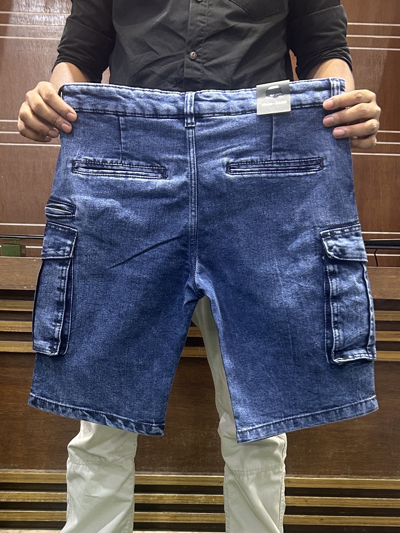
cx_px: 200
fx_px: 401
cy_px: 266
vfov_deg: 67.3
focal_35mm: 26
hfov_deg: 53.1
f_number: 1.5
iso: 200
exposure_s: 1/51
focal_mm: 5.7
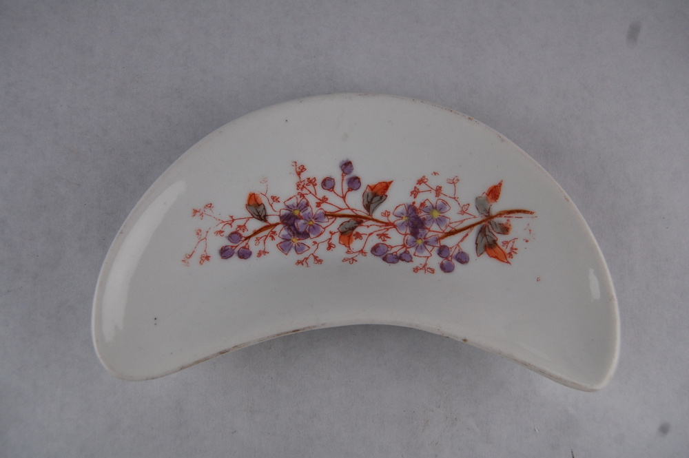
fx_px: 660
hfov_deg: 55.1
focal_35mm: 34
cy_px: 229
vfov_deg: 38.3
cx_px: 344
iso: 250
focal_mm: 23
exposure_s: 1/125
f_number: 5.6
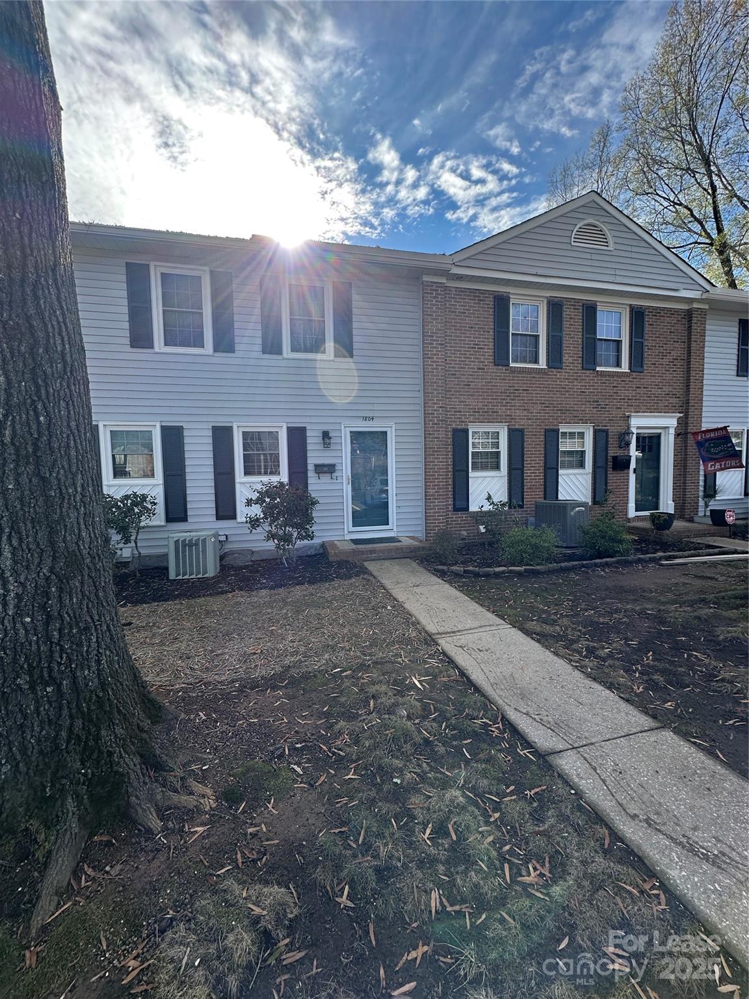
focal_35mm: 14
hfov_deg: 85.7
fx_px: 404
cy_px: 500
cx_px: 374
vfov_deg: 102.1
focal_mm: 2.22
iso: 50
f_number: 2.2
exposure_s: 1/1092
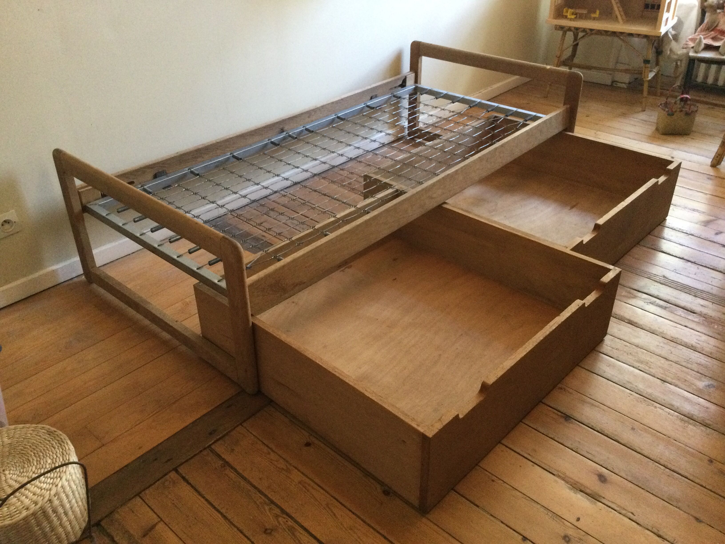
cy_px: 272
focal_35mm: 31
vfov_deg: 45.4
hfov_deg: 58.4
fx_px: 649
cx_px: 362
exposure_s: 1/20
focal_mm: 3.3
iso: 200
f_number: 2.4
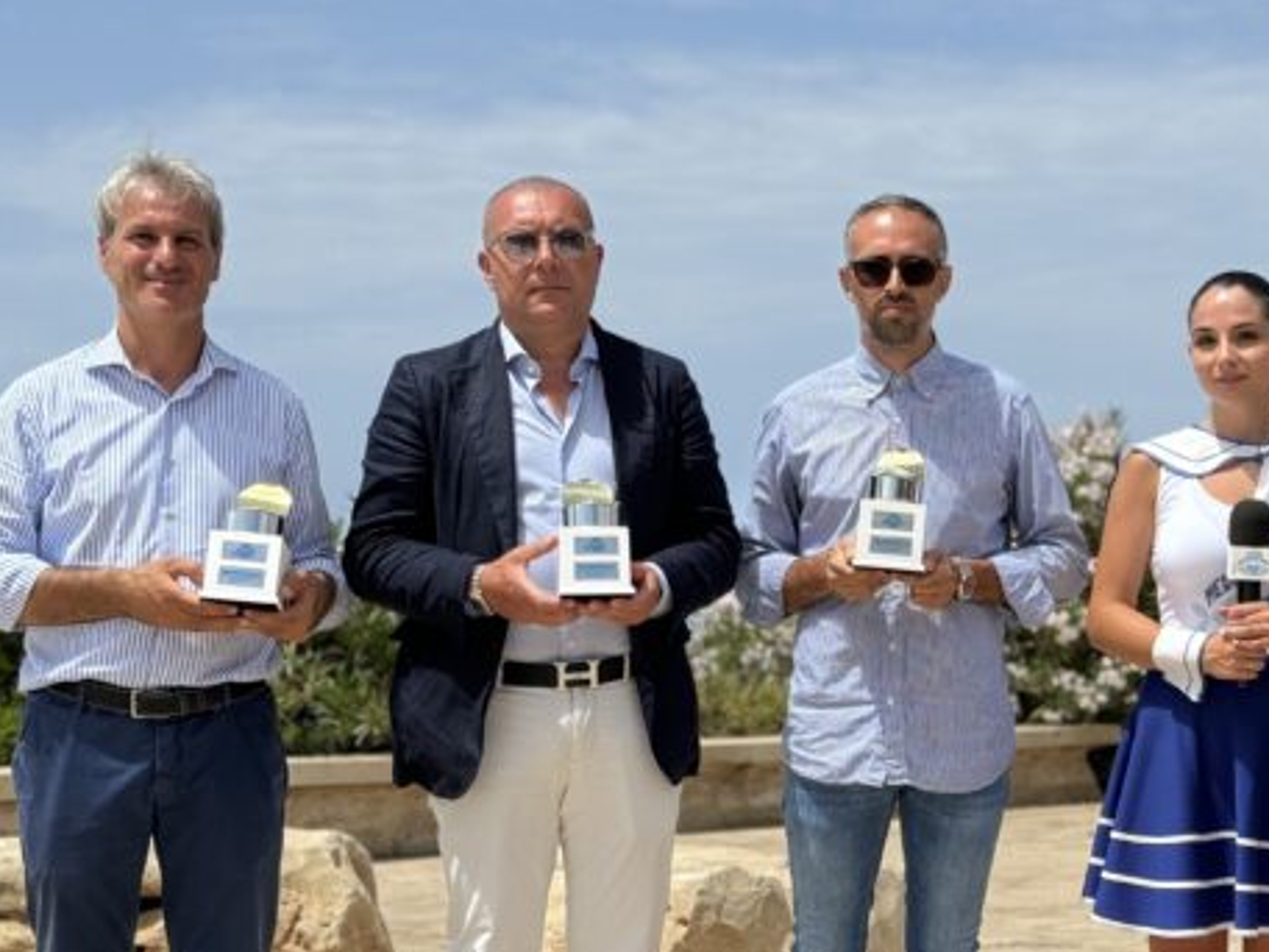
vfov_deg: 18.6
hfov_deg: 24.5
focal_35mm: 79
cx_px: 946
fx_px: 2896
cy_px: 686
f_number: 1.78
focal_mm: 6.76
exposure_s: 1/5848
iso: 64
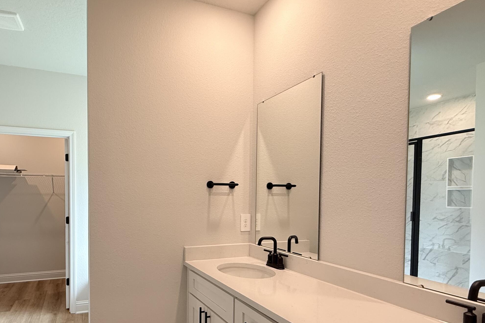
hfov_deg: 77.1
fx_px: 296
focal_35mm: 22
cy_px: 207
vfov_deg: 56.4
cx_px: 179
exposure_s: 1/120
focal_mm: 2.22
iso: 160
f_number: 2.2
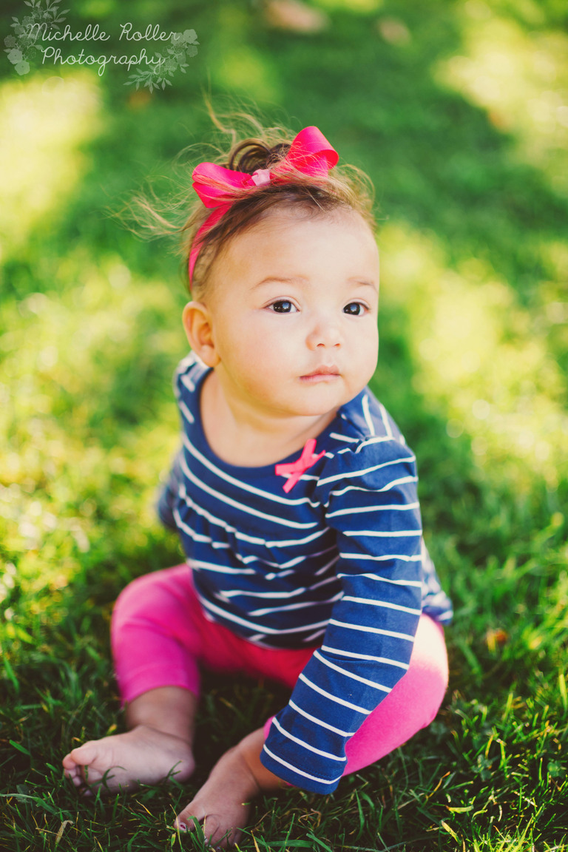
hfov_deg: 27.0
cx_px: 284
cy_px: 426
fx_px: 1183
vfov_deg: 39.6
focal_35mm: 50
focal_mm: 50
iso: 200
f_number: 1.6
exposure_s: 1/640
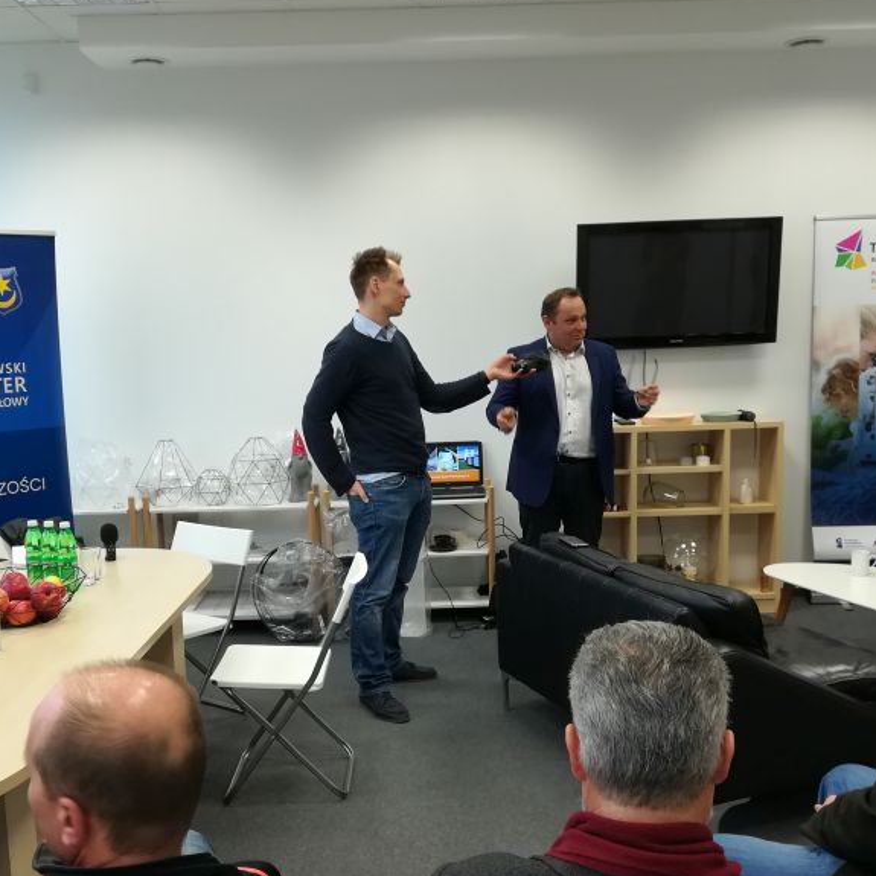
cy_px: 493
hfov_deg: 46.0
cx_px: 411
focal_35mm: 36
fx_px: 1031
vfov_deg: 45.9
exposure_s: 1/33.3
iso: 125
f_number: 2.2
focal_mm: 3.83
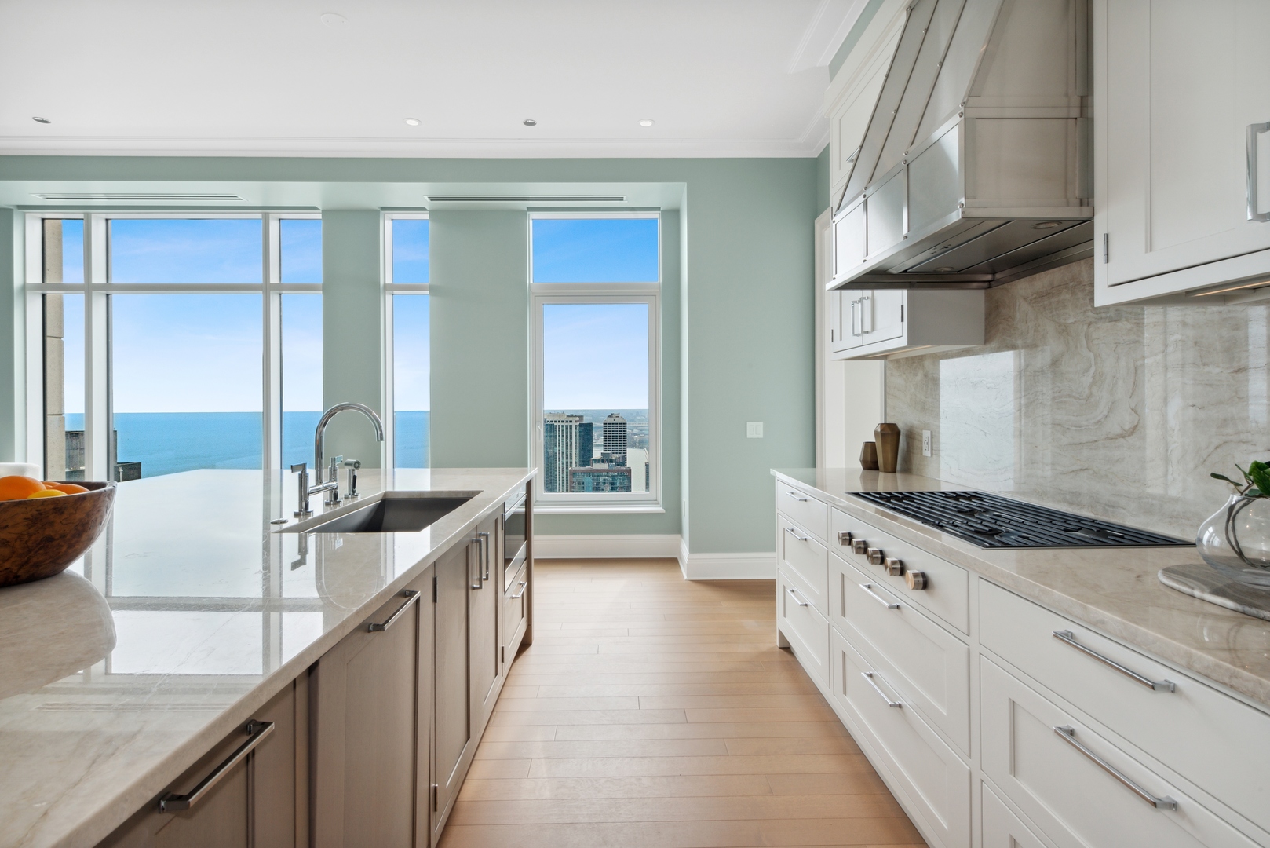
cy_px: 424
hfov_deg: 93.3
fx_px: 600
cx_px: 635
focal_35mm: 17
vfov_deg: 70.5
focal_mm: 17
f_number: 13
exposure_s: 1/320
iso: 500
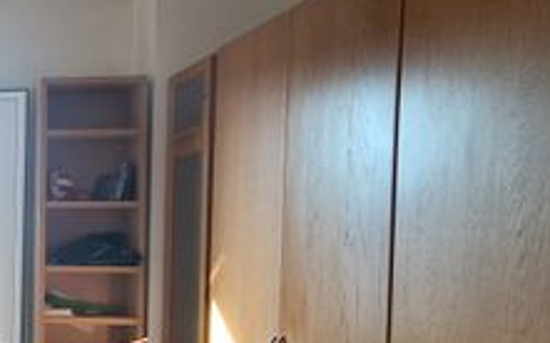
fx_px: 689
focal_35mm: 46
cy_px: 268
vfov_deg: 27.5
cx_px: -182
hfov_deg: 31.9
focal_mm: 1.64
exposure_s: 1/50
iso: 40
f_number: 2.2
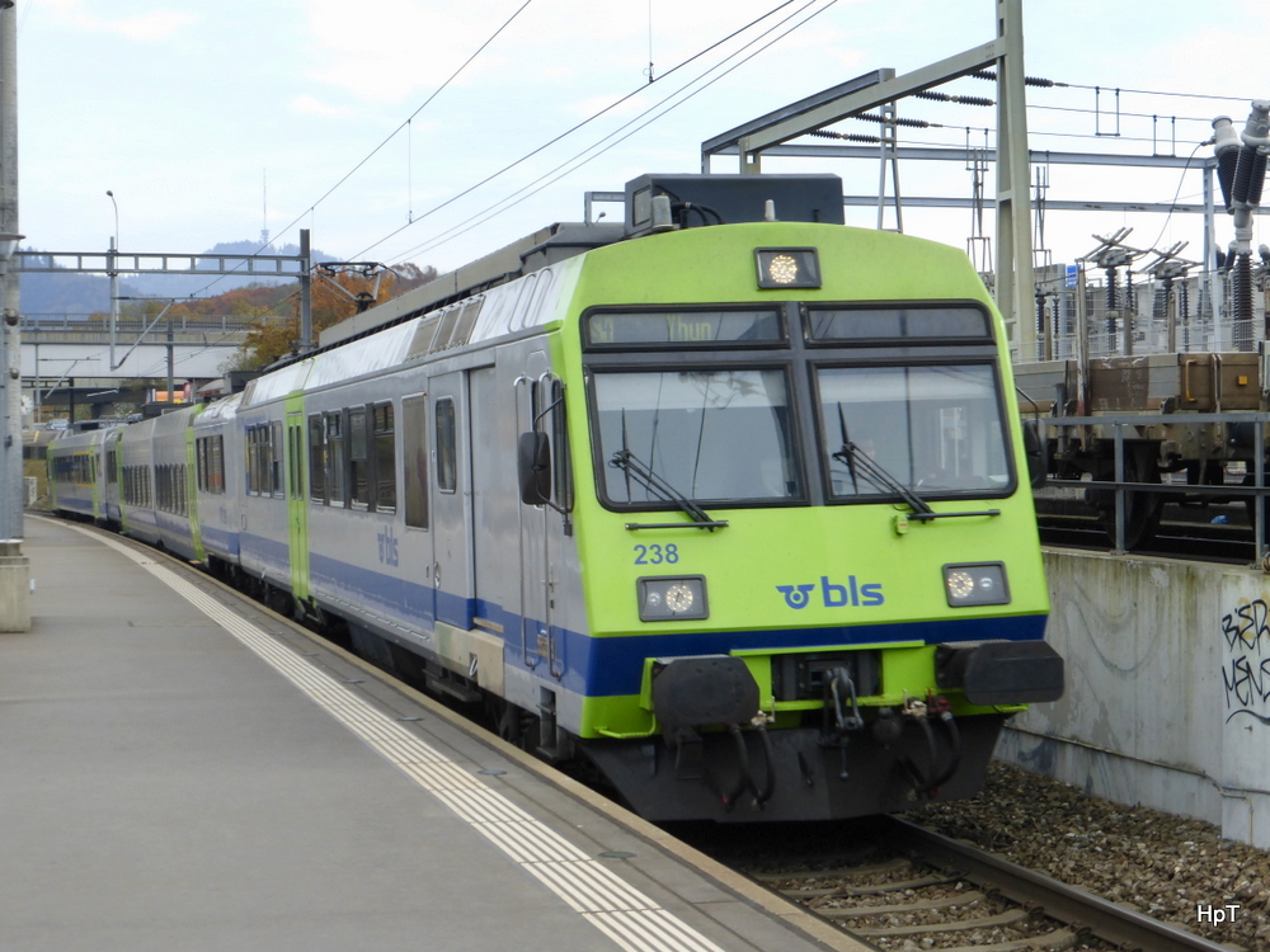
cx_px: 635
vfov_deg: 22.6
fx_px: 2385
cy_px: 476
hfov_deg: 29.8
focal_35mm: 65
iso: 100
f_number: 4.8
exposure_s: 1/200
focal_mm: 11
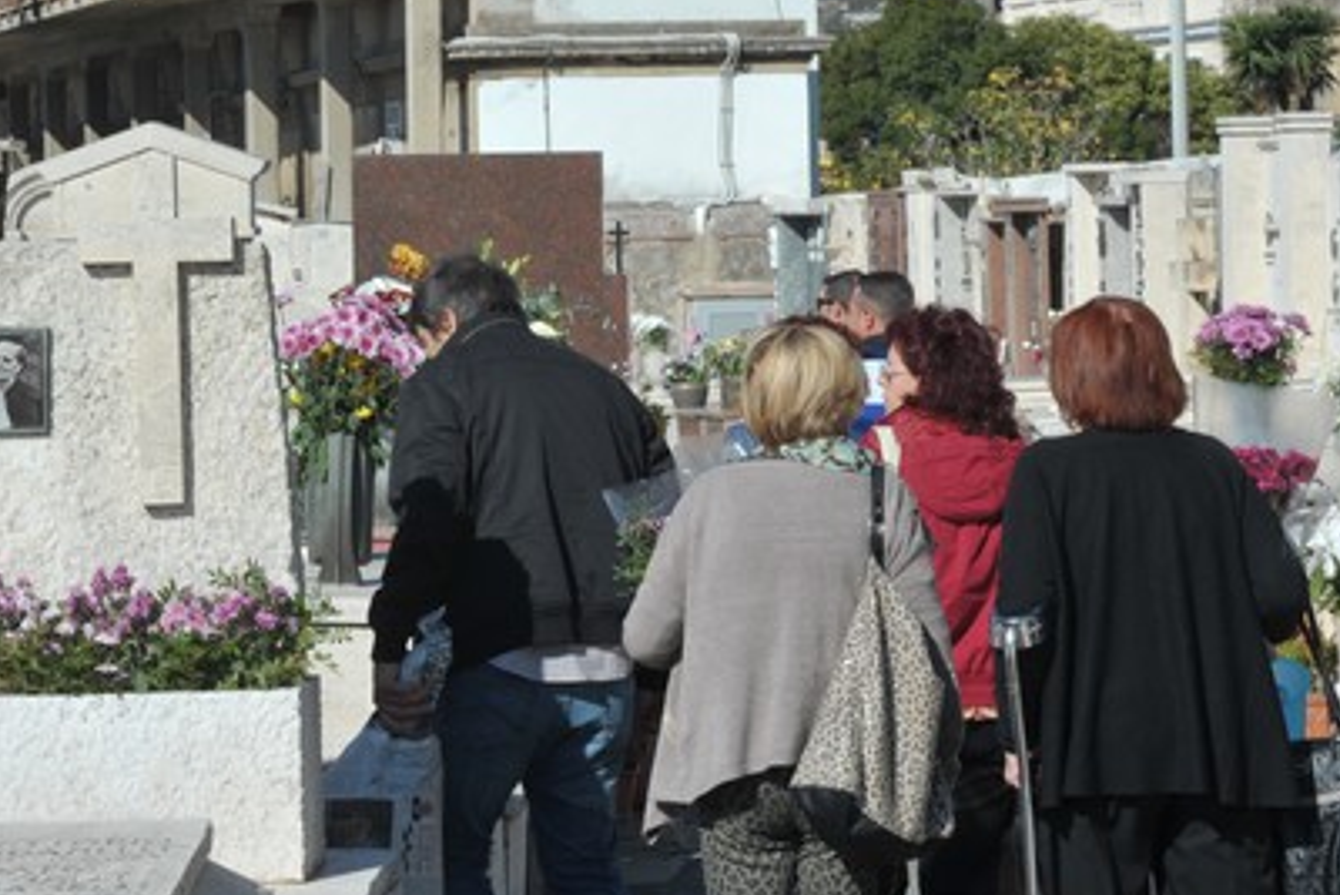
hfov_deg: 11.5
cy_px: 238
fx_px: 6665
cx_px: 774
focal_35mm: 179
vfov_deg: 7.7
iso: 400
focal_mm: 112
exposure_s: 1/320
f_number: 18
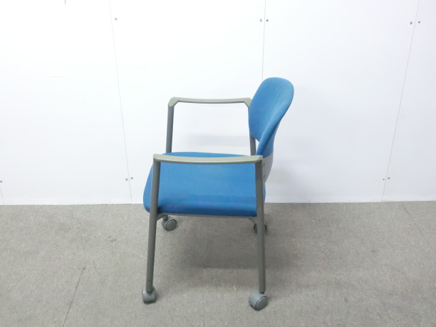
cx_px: 218
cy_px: 164
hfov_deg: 49.0
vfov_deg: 37.7
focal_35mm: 38
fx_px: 479
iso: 800
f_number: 3.9
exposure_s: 1/30
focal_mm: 6.9
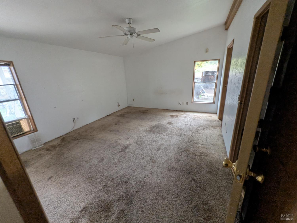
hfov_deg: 106.2
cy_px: 112
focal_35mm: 13
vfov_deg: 89.9
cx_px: 148
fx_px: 112
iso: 112
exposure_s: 1/24
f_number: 2.2
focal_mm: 1.54
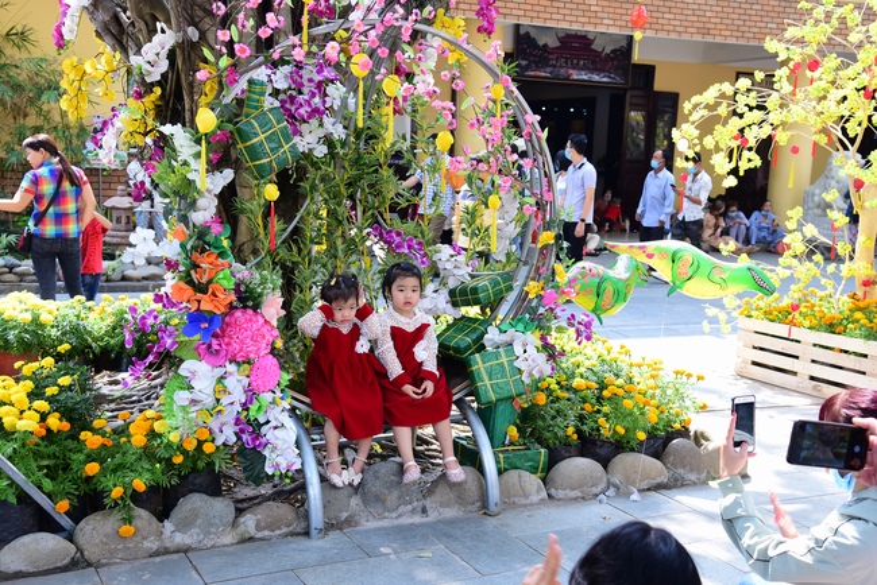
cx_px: 438
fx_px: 1072
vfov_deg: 30.5
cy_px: 292
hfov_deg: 44.5
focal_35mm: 44
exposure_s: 1/50
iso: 160
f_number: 6.3
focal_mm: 44
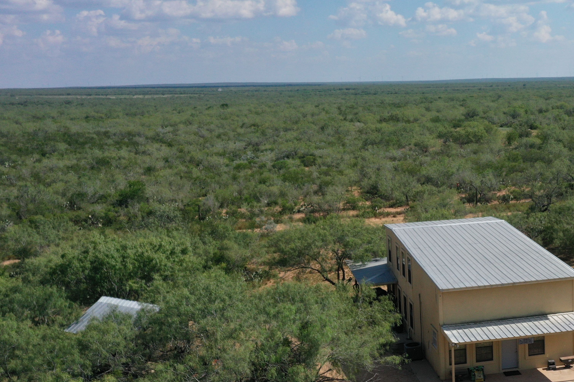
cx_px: 479
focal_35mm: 51
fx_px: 813
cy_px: 218
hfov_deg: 37.2
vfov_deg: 26.5
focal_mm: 10.26
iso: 200
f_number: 7.1
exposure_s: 1/60
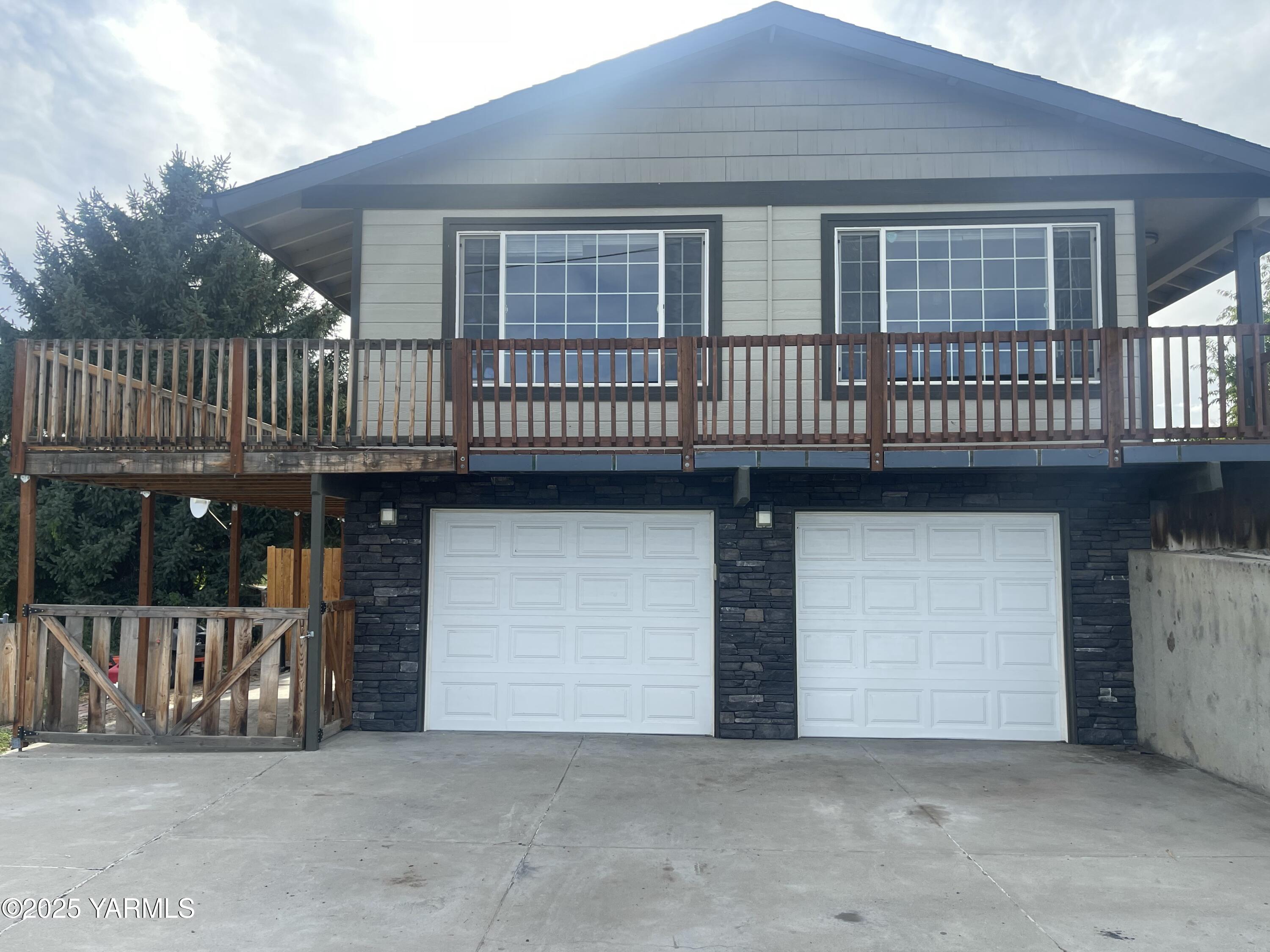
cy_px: 476
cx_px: 635
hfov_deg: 69.4
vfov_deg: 54.9
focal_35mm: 25
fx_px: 917
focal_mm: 5.1
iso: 32
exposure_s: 1/1238
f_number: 1.6
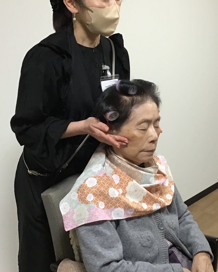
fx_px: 476
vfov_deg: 32.0
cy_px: 135
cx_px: 163
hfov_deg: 25.5
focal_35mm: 59
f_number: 2.4
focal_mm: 3.3
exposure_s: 1/30
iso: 100
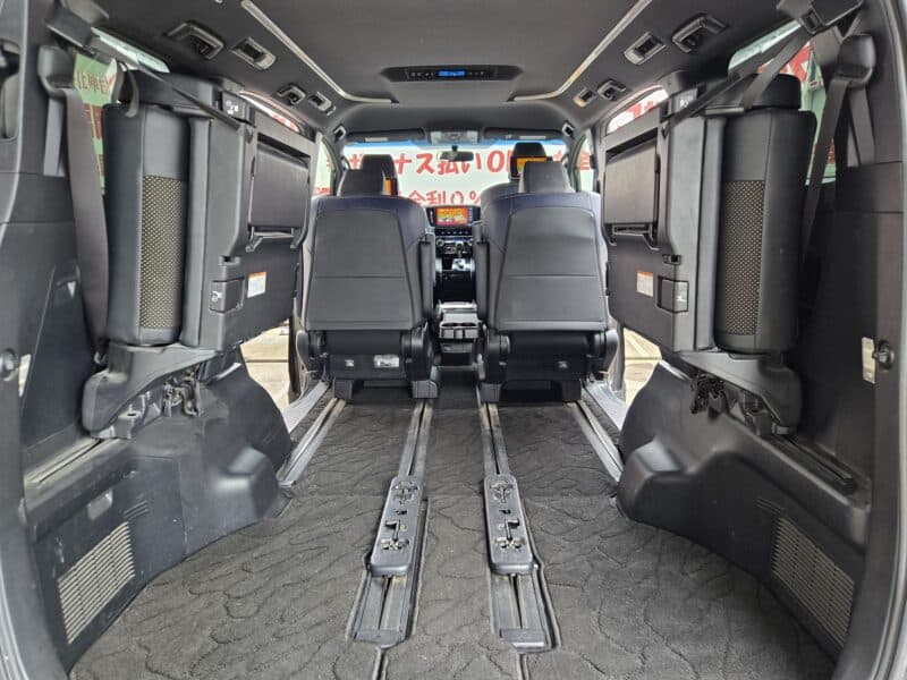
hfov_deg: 73.9
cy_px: 340
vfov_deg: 58.9
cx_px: 454
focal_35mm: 23
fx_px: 603
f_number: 1.8
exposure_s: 1/100
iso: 250
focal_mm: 5.4
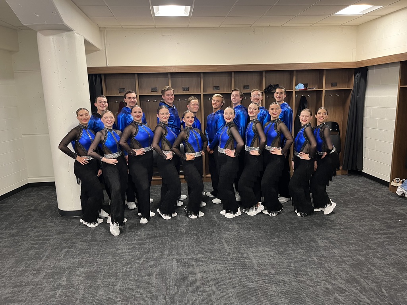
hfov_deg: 67.3
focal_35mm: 26
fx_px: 306
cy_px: 152
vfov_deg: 53.1
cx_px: 204
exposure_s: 1/60
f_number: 1.6
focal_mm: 5.1
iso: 320
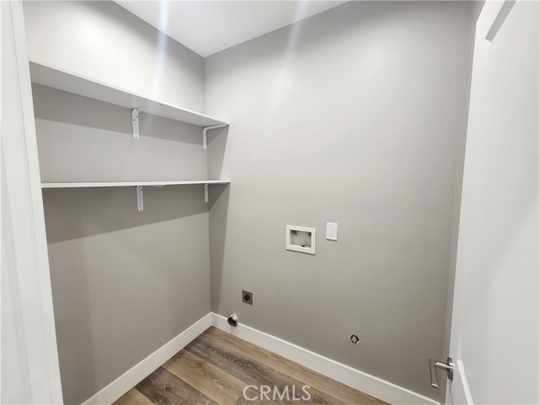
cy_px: 202
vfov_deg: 89.9
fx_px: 202
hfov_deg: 106.2
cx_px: 270
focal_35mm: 13
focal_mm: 2.2
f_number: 2.2
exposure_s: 1/60
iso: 400
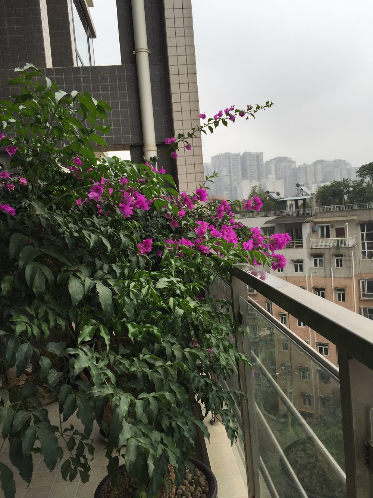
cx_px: 186
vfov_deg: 61.7
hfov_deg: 48.2
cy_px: 249
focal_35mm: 29
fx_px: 417
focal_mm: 4.15
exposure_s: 1/434
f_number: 2.2
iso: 32
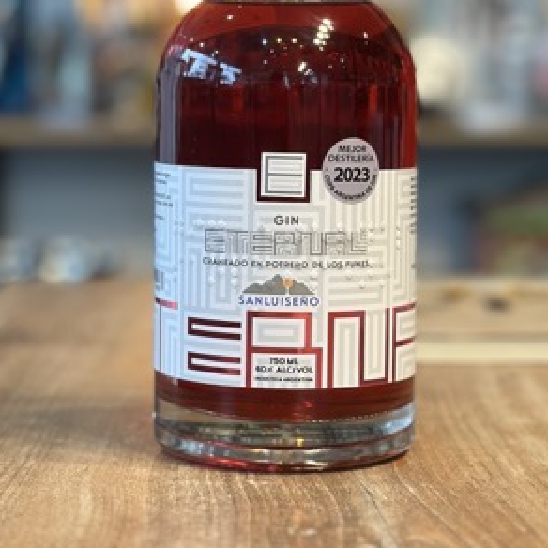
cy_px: 171
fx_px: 1666
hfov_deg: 18.7
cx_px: 291
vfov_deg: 18.6
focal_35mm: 93
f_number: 1.78
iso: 80
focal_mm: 6.86
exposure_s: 1/50
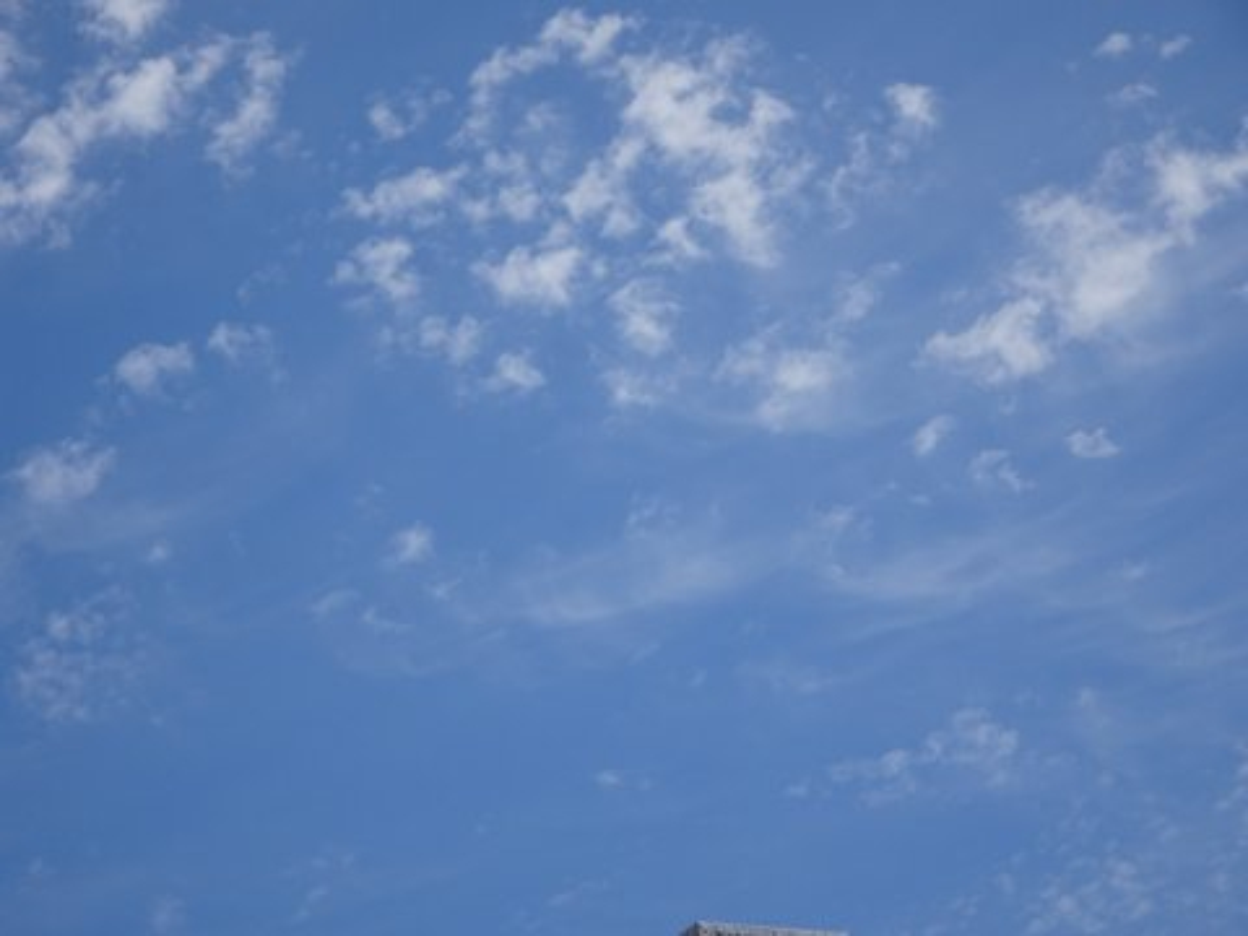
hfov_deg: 15.5
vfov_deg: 11.7
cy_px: 468
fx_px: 4579
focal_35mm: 127
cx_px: 624
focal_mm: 21.66
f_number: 5.6
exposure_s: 1/800
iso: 80
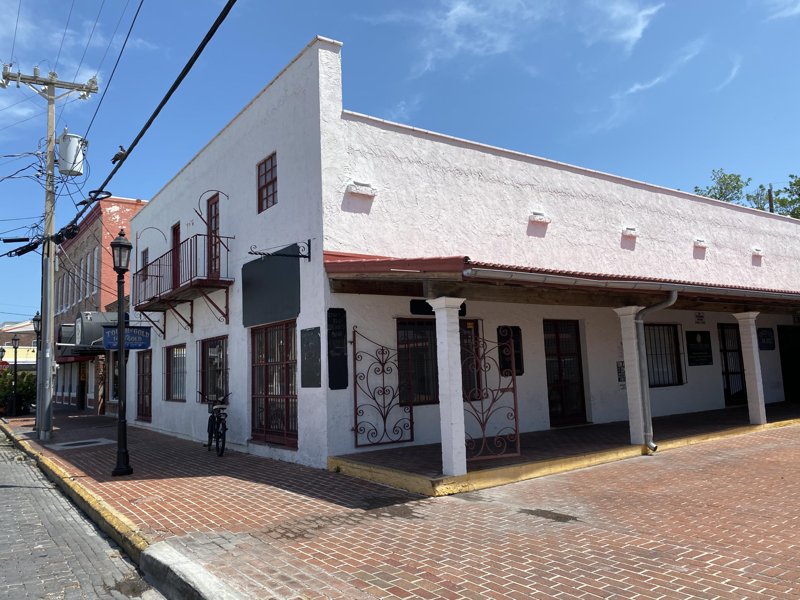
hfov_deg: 67.3
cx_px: 400
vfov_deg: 53.1
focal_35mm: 26
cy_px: 300
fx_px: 601
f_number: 1.8
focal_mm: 4.25
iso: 32
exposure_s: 1/3040
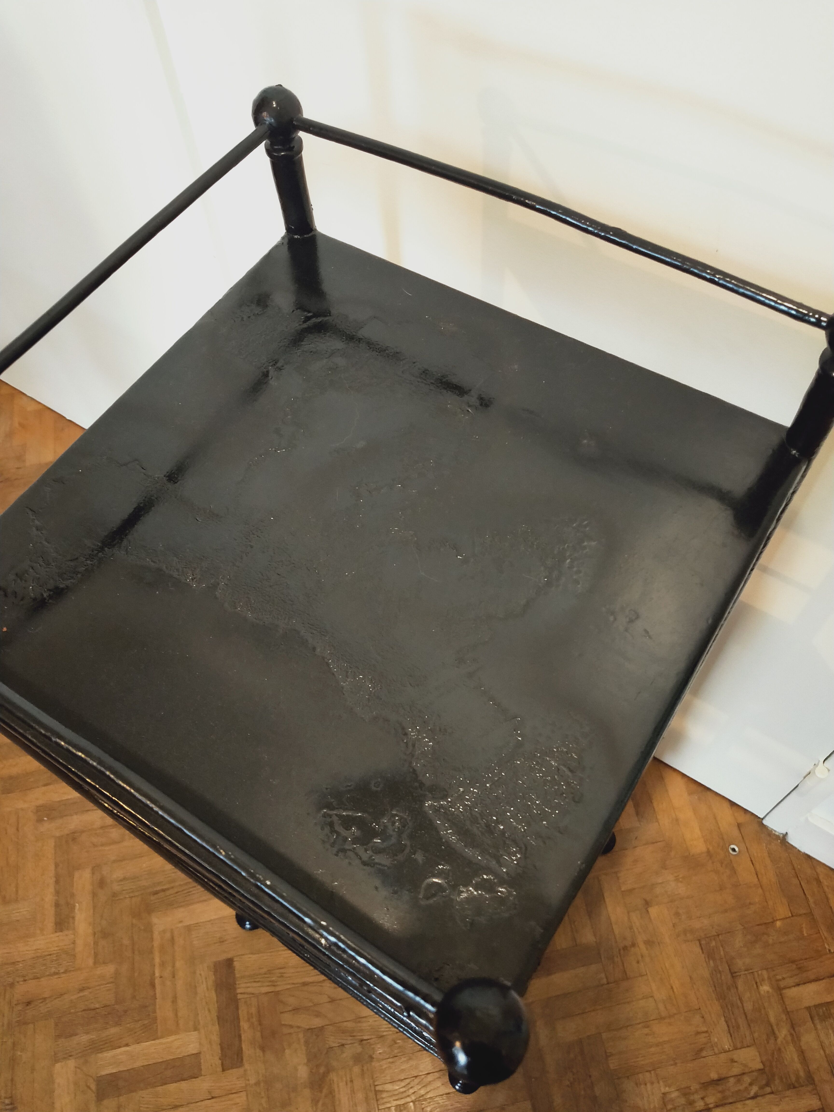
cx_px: 417
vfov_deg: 73.9
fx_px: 739
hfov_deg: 58.9
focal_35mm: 23
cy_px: 556
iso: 475
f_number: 1.7
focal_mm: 3.99
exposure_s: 1/25
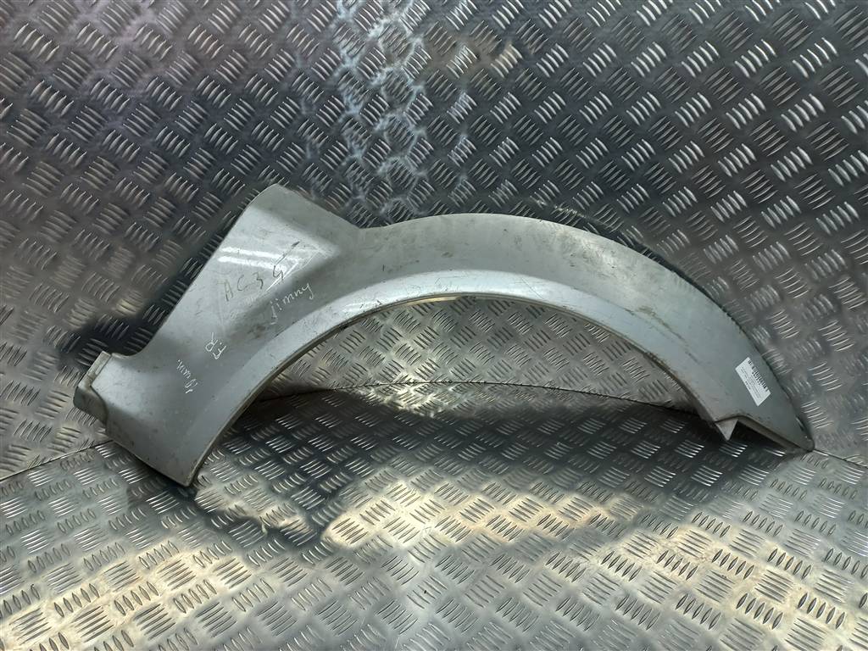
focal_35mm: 25
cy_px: 326
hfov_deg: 69.4
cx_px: 434
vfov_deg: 54.9
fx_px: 627
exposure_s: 1/50
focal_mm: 4.6
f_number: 1.8
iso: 50
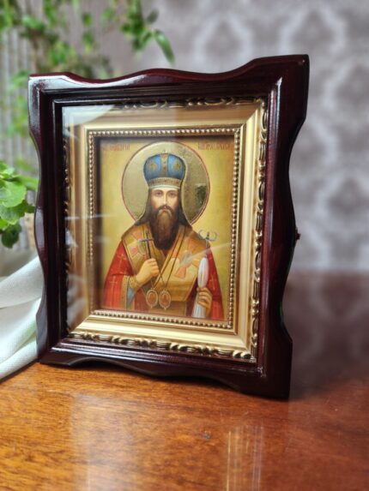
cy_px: 246
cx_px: 184
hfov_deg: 58.9
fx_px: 327
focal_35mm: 23
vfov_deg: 73.9
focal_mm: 5.4
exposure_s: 1/100
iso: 400
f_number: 1.8
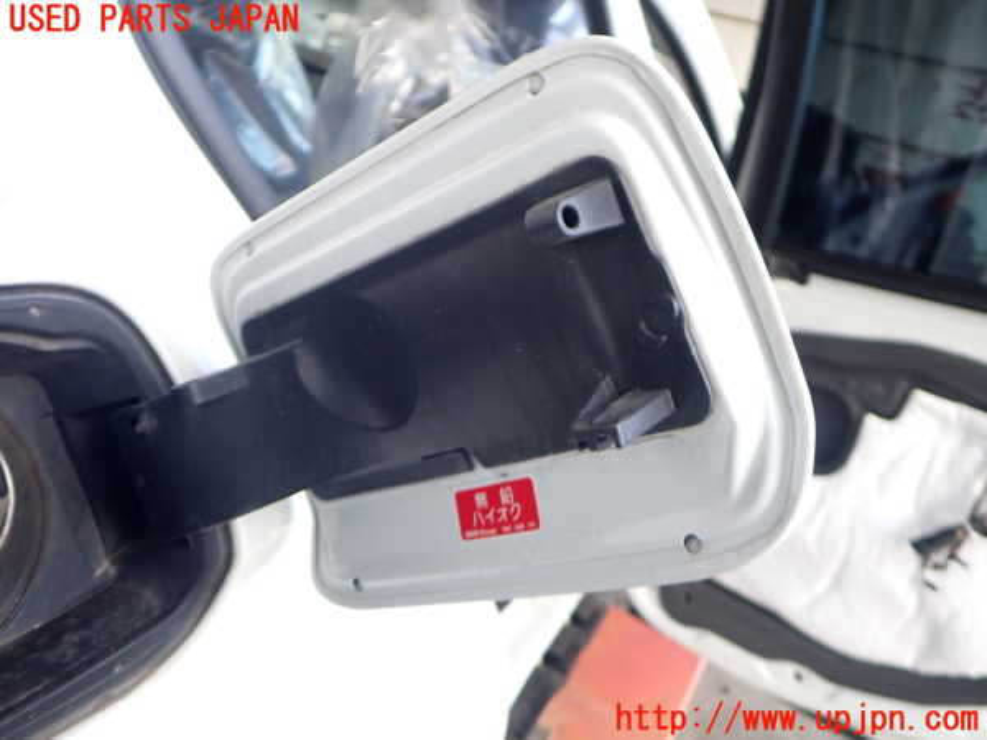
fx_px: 855
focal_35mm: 30
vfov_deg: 46.8
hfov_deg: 60.0
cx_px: 494
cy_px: 370
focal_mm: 5.4
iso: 200
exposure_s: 1/125
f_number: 2.3
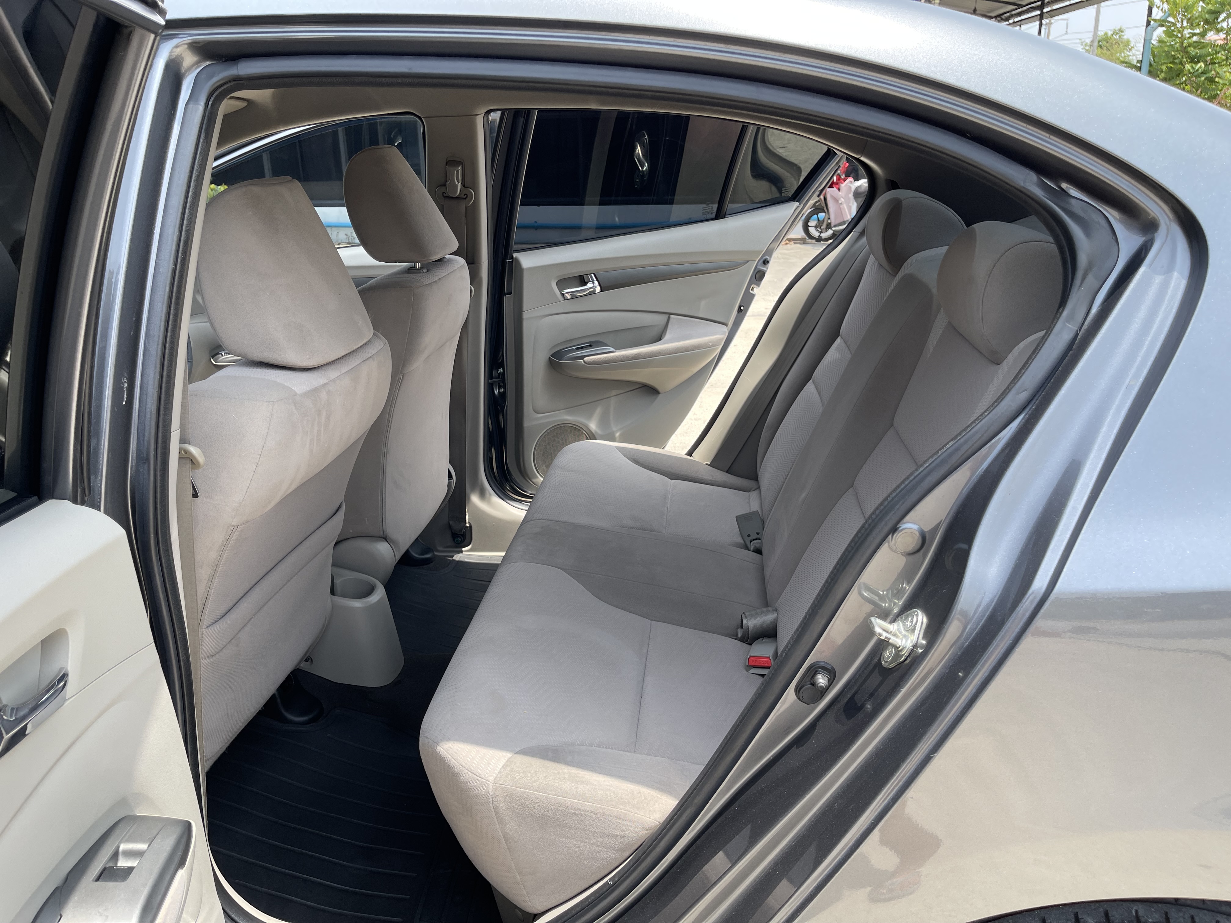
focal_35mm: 26
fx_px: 925
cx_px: 616
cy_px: 462
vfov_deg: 53.1
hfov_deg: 67.3
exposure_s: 1/755
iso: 32
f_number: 1.6
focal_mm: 5.1
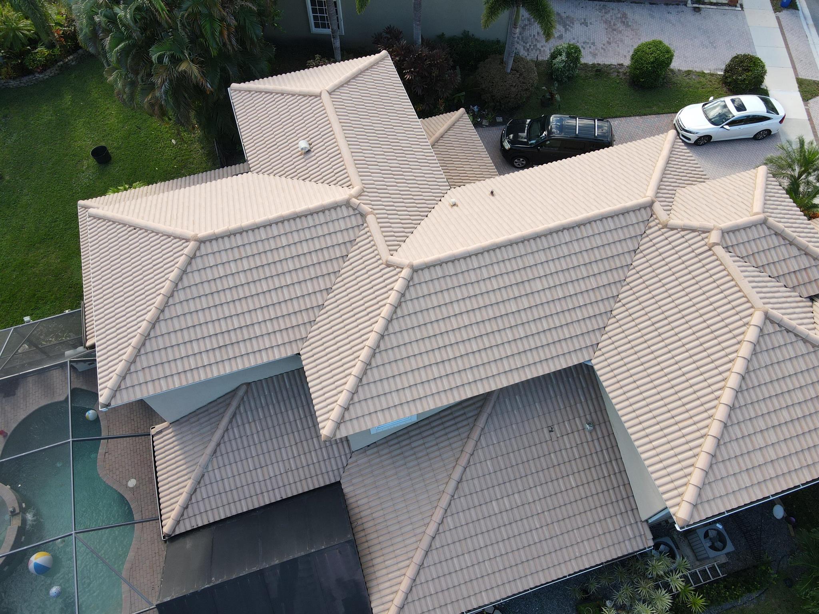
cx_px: 410
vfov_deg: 56.8
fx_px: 568
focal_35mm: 24
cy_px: 307
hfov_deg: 71.6
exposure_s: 1/125
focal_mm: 4.5
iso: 100
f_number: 2.8
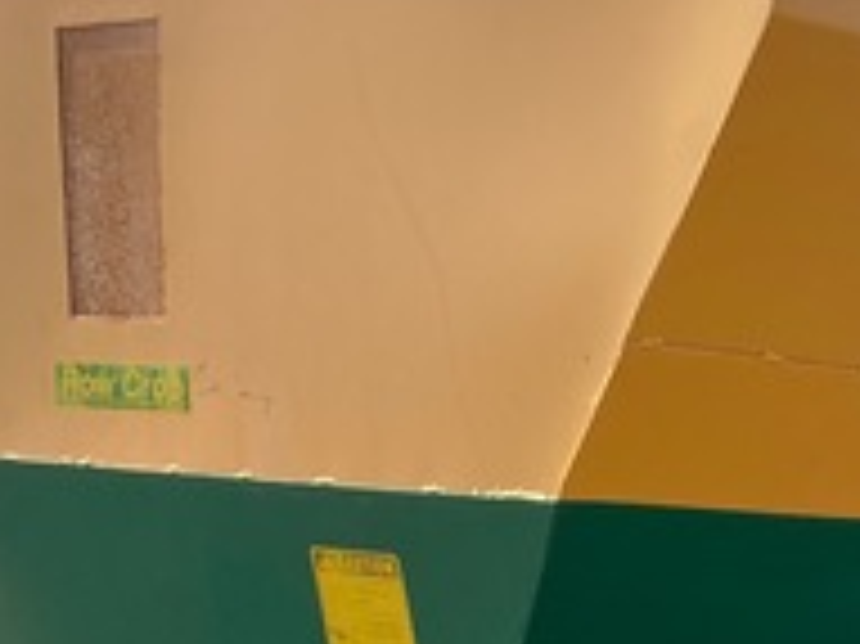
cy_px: 950
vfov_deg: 12.9
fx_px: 2706
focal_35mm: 109
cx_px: 594
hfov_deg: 18.0
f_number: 1.8
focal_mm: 4.25
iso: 32
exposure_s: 1/1629
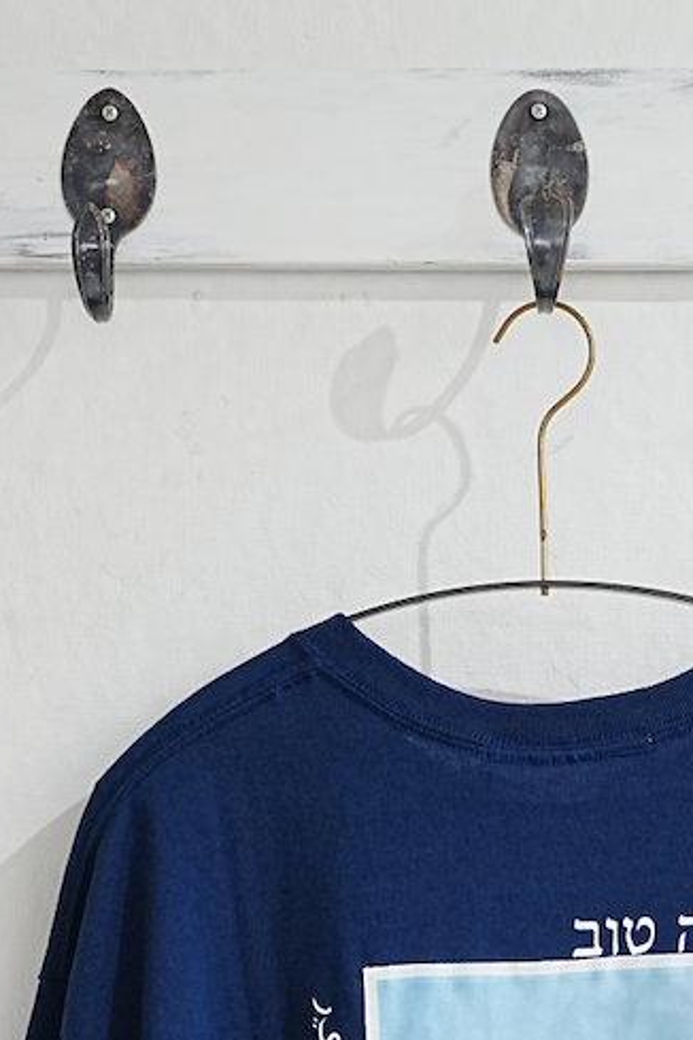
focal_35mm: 165
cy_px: 1225
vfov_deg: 12.2
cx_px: 546
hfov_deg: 8.3
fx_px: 4764
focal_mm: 63
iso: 1600
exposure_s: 1/30
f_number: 10
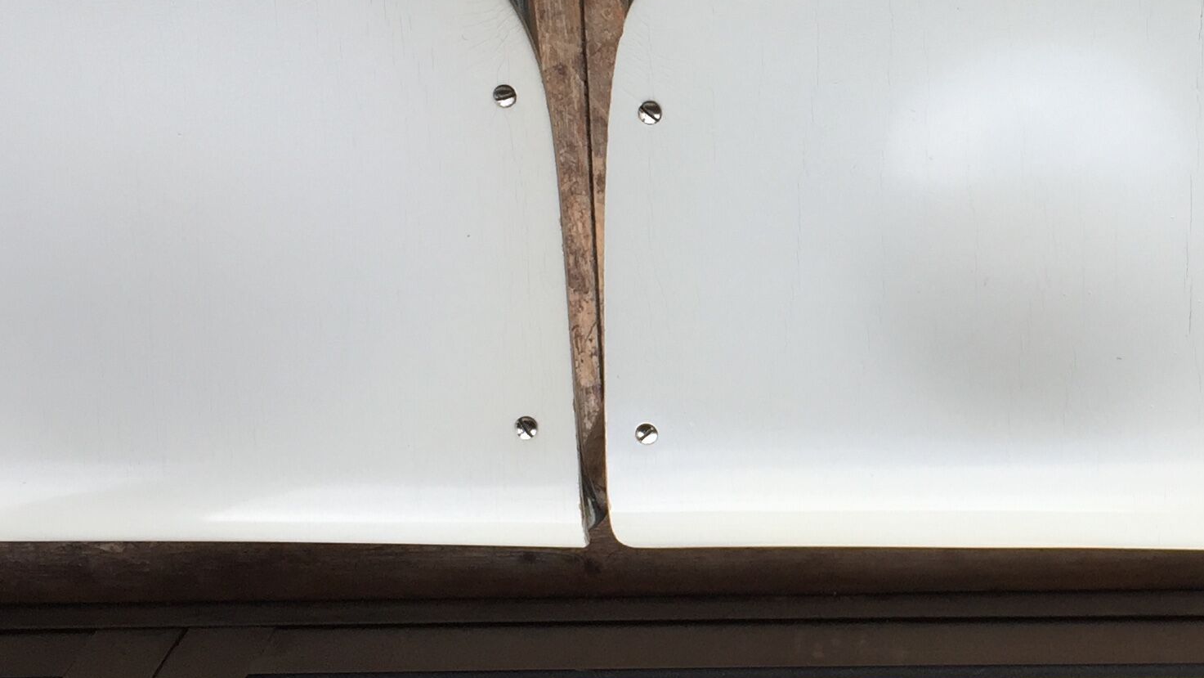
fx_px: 2235
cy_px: 144
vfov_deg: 17.1
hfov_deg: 29.2
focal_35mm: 70
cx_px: 1020
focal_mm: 4.15
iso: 32
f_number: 2.2
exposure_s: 1/108
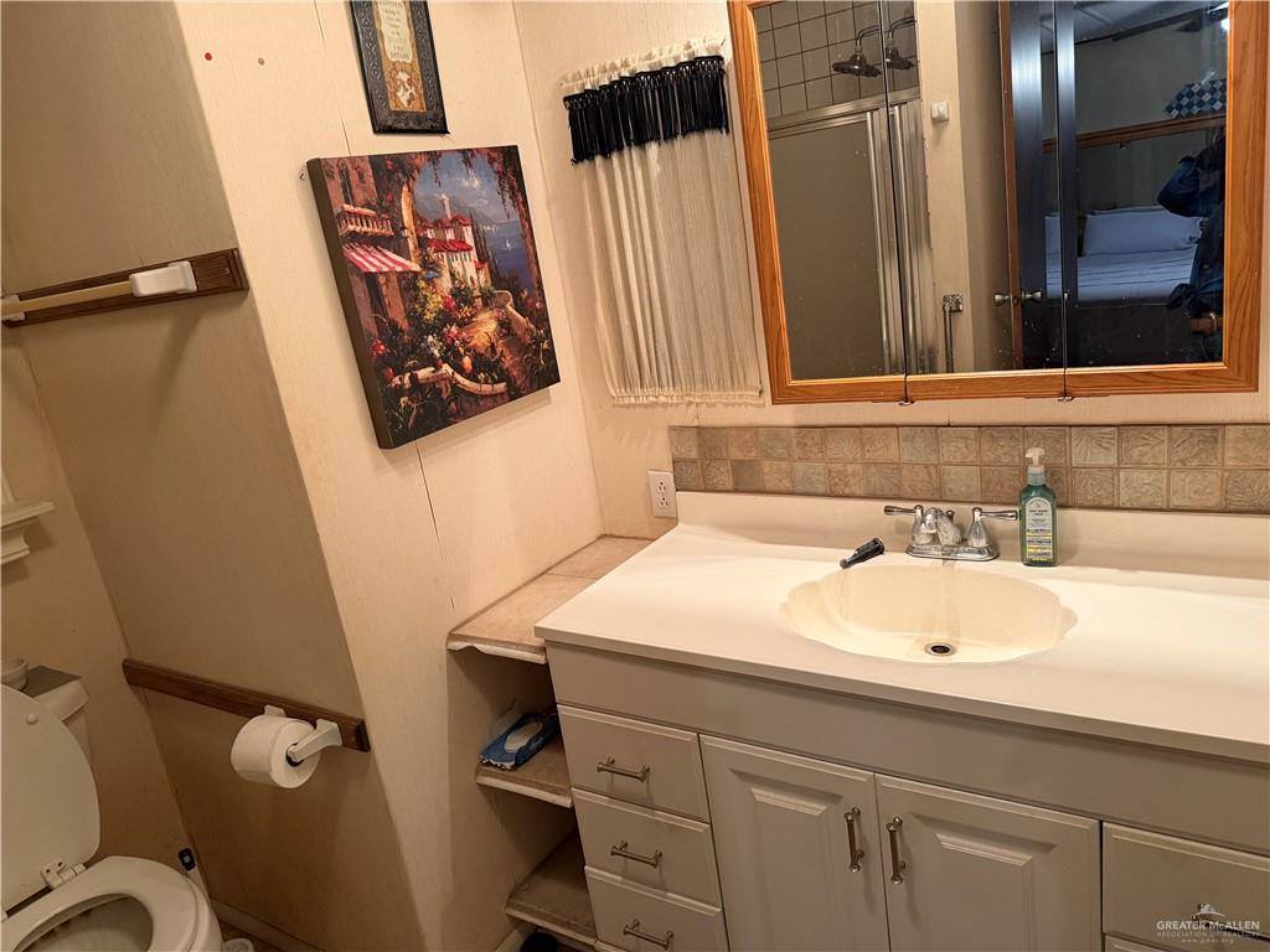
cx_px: 635
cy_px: 476
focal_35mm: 24
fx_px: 881
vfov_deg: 56.8
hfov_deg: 71.6
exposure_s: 1/60
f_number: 1.78
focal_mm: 6.76
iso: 320
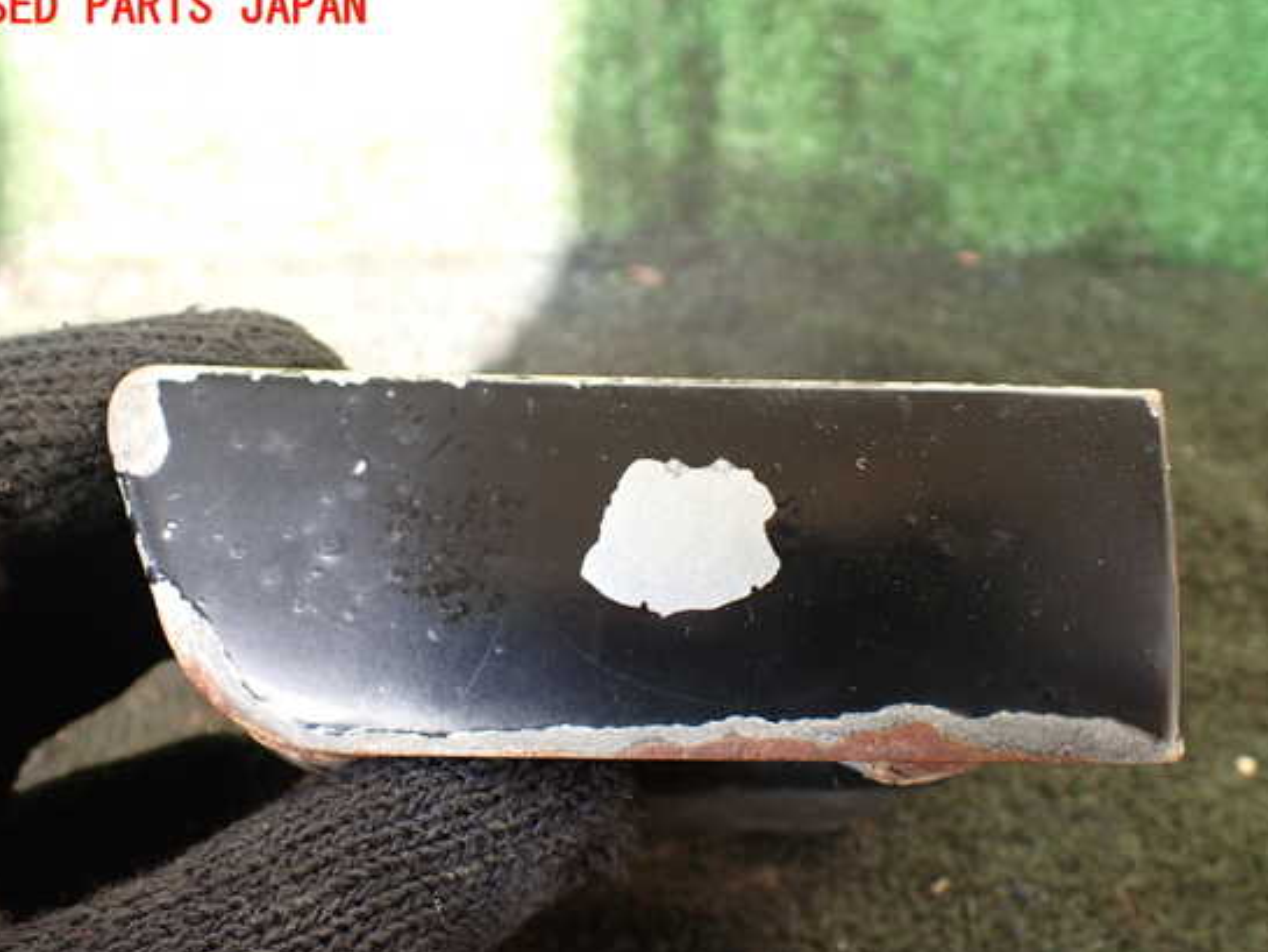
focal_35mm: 33
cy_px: 503
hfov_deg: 55.3
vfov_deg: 42.9
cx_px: 642
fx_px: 1209
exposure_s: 1/125
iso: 200
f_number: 2.3
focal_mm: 5.4
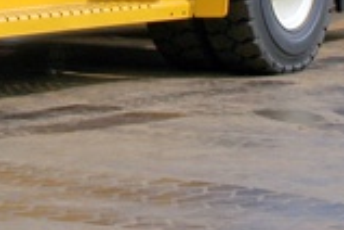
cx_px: 63
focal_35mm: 151
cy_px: -234
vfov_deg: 8.6
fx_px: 1443
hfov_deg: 13.5
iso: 100
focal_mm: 32
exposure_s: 1/60
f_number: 9.5
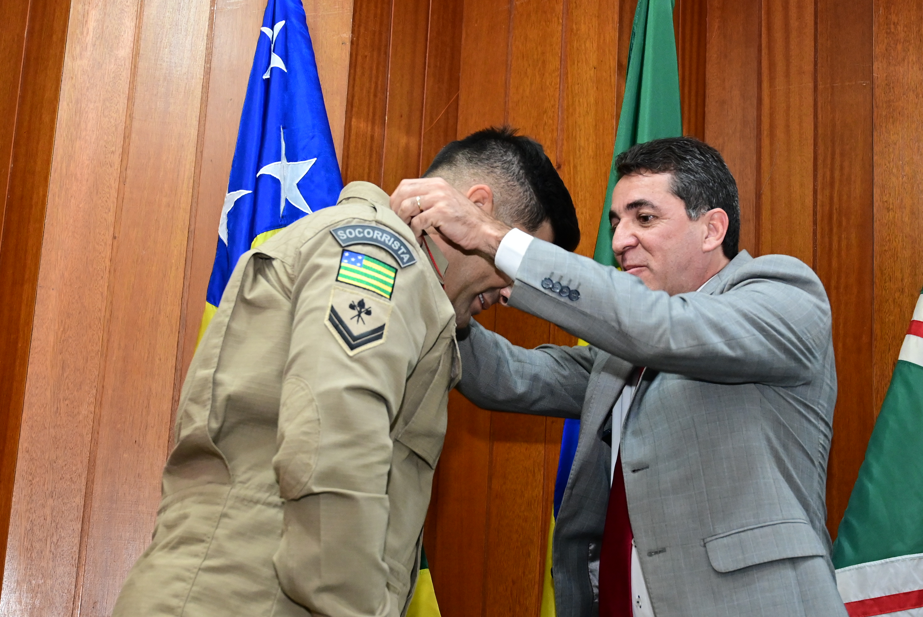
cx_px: 462
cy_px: 308
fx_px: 1616
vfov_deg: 21.6
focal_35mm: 63
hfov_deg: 31.9
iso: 4000
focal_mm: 42
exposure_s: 1/125
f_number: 4.5
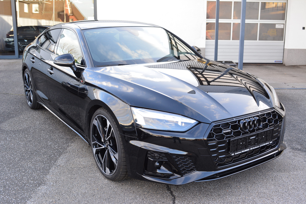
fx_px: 331
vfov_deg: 34.2
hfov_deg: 49.6
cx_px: 153
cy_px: 102
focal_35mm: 39
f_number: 9
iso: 400
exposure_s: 1/30
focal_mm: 26
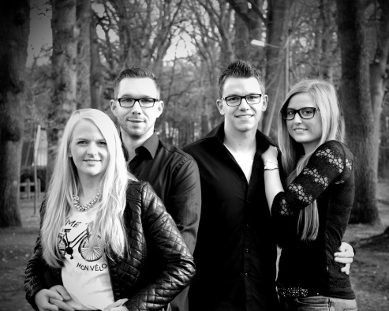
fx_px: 1024
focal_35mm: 89
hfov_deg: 21.5
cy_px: 156
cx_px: 200
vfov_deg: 17.3
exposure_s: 1/125
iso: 400
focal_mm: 52
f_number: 5.6
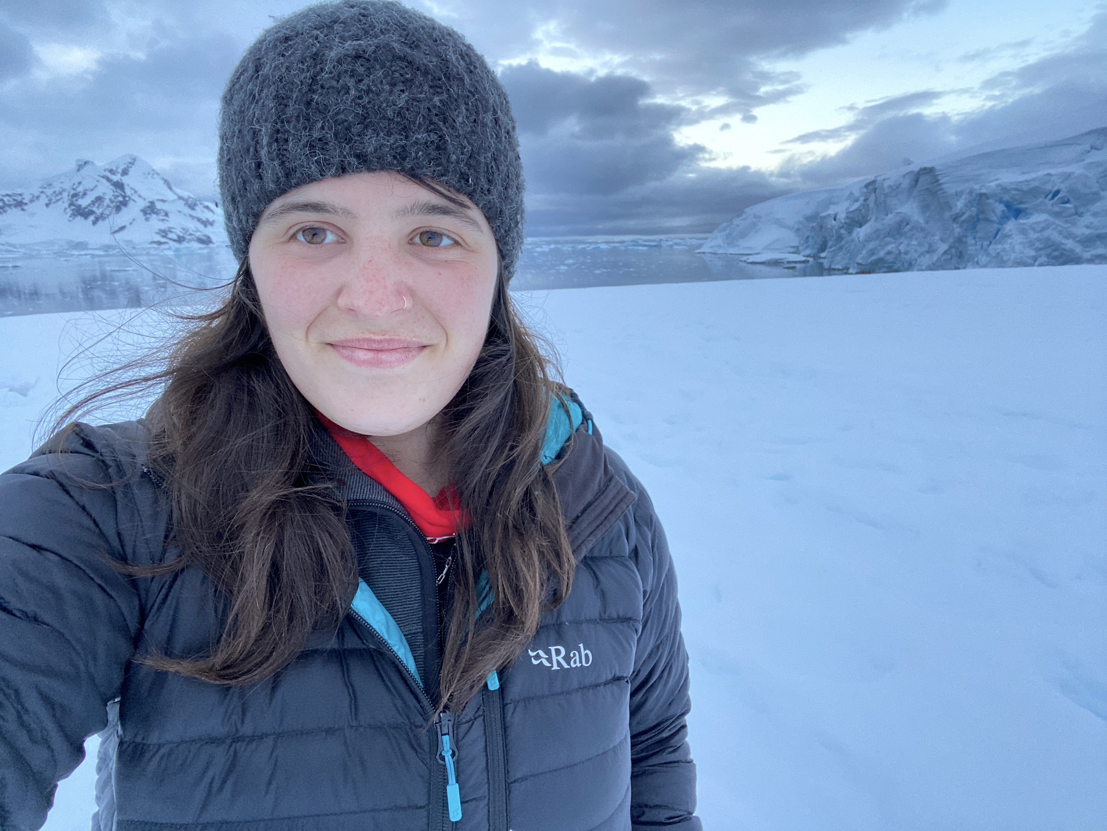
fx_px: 736
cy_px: 416
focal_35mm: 23
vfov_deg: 58.9
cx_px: 554
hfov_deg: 73.9
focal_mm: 2.71
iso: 100
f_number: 2.2
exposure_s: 1/60
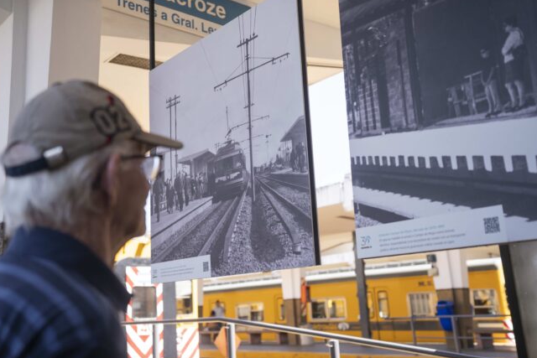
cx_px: 218
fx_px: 627
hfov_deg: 46.2
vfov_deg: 31.9
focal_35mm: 42
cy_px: 154
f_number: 2.8
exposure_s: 1/400
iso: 200
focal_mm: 35
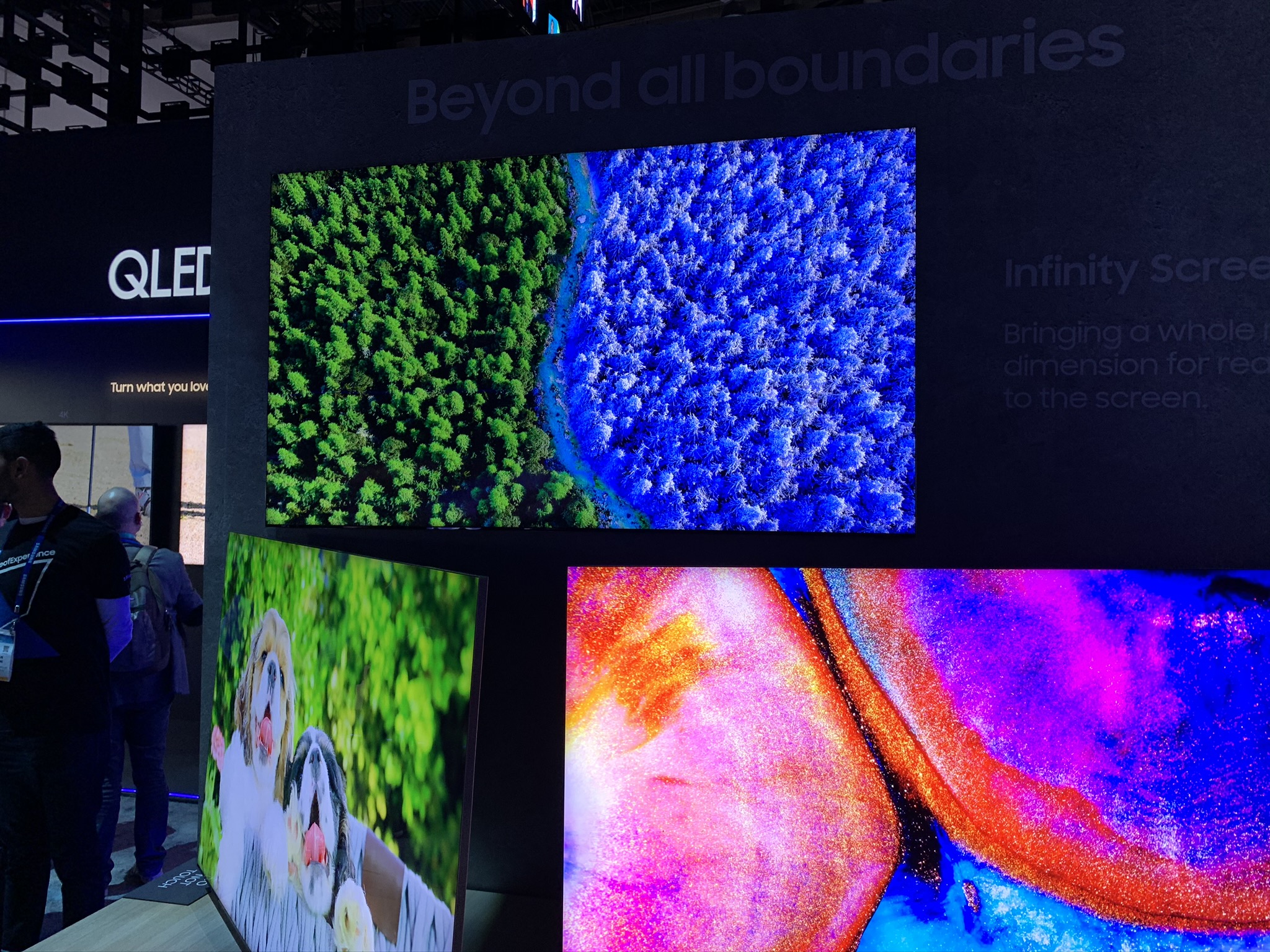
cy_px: 476
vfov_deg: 53.1
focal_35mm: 26
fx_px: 954
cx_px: 635
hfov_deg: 67.3
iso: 64
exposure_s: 1/92
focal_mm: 4.25
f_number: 1.8
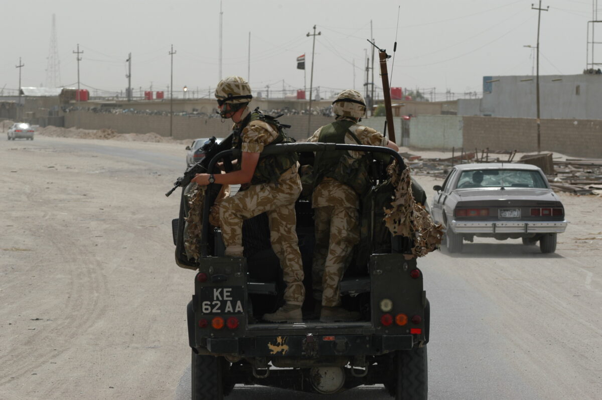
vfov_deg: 7.6
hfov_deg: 11.4
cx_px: 301
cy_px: 200
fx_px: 3006
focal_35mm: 180
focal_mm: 120
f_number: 6.3
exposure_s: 1/640
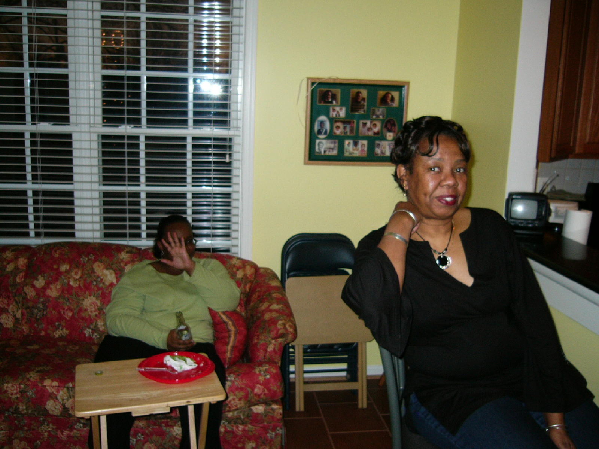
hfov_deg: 52.6
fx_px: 606
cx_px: 300
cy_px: 224
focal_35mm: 35
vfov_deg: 40.7
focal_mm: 5.8
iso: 100
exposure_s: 1/60
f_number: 2.8
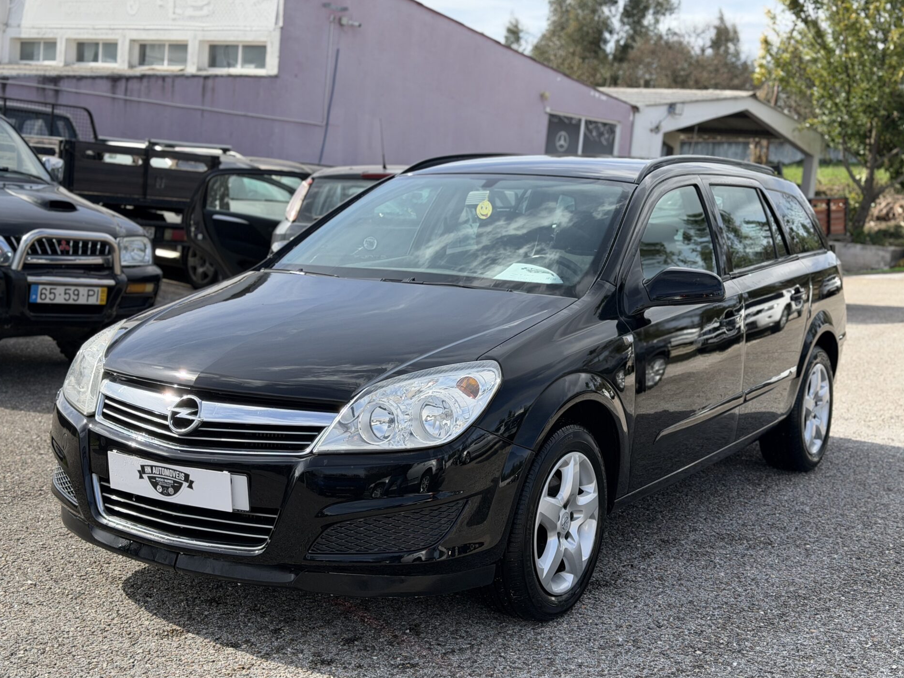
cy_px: 336
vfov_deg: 29.7
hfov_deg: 38.9
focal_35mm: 49
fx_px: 1280
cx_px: 456
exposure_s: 1/2762
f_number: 1.78
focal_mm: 6.76
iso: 80
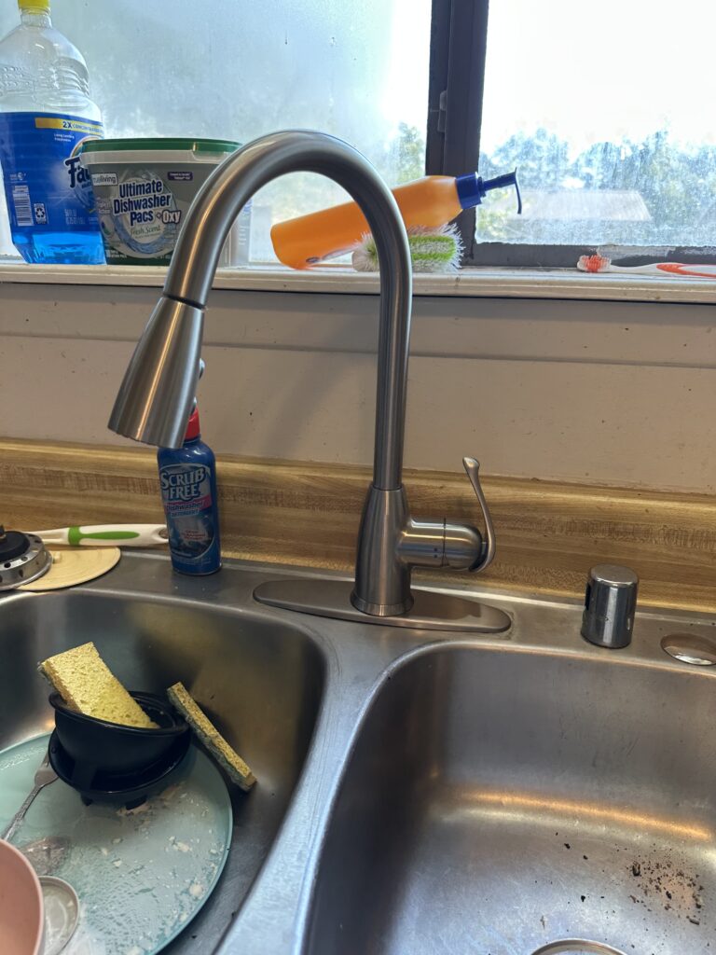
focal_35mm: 24
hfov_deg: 56.8
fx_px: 662
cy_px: 478
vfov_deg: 71.6
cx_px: 358
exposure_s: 1/148
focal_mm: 6.86
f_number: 1.78
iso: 80
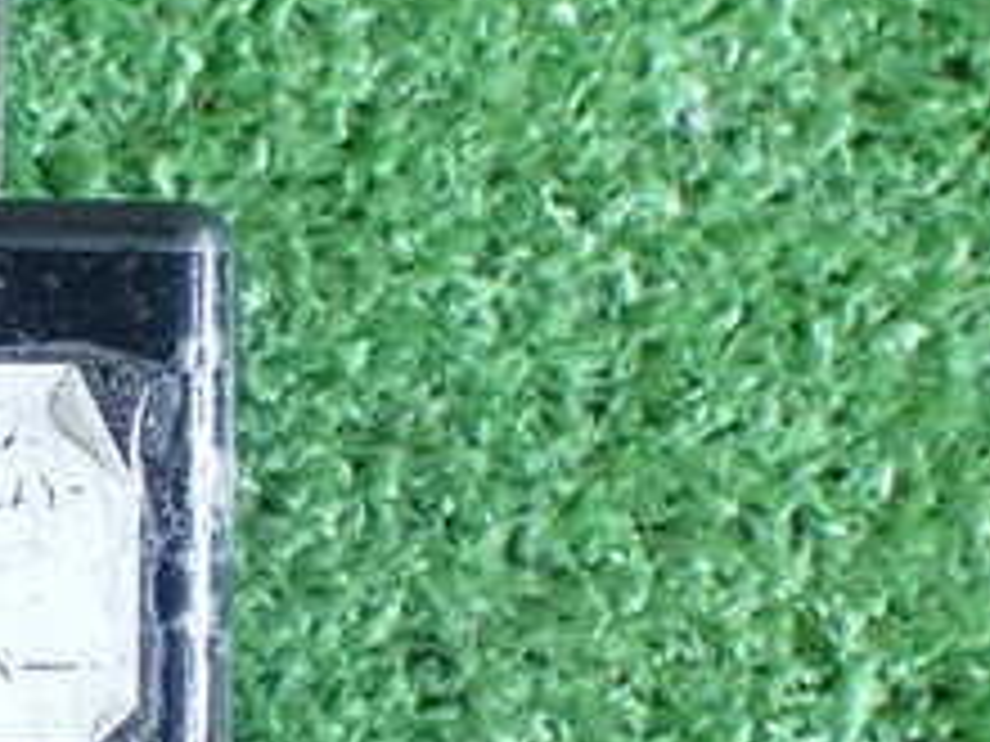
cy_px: 472
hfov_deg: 17.0
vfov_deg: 13.2
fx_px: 3203
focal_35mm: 112
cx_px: -108
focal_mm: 7.31
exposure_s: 1/60
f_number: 2.8
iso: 800
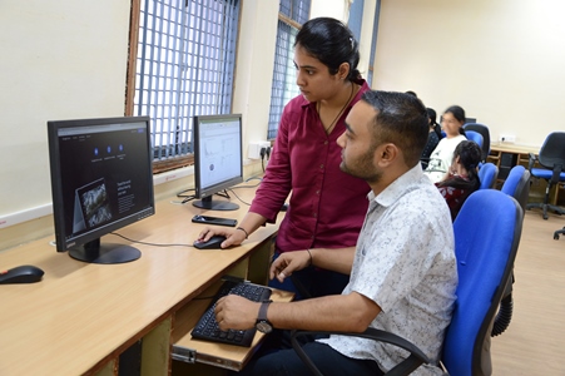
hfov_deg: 51.3
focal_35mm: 38
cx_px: 282
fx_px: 588
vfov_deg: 35.4
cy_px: 188
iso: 800
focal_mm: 25
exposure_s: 1/15
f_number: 4.5
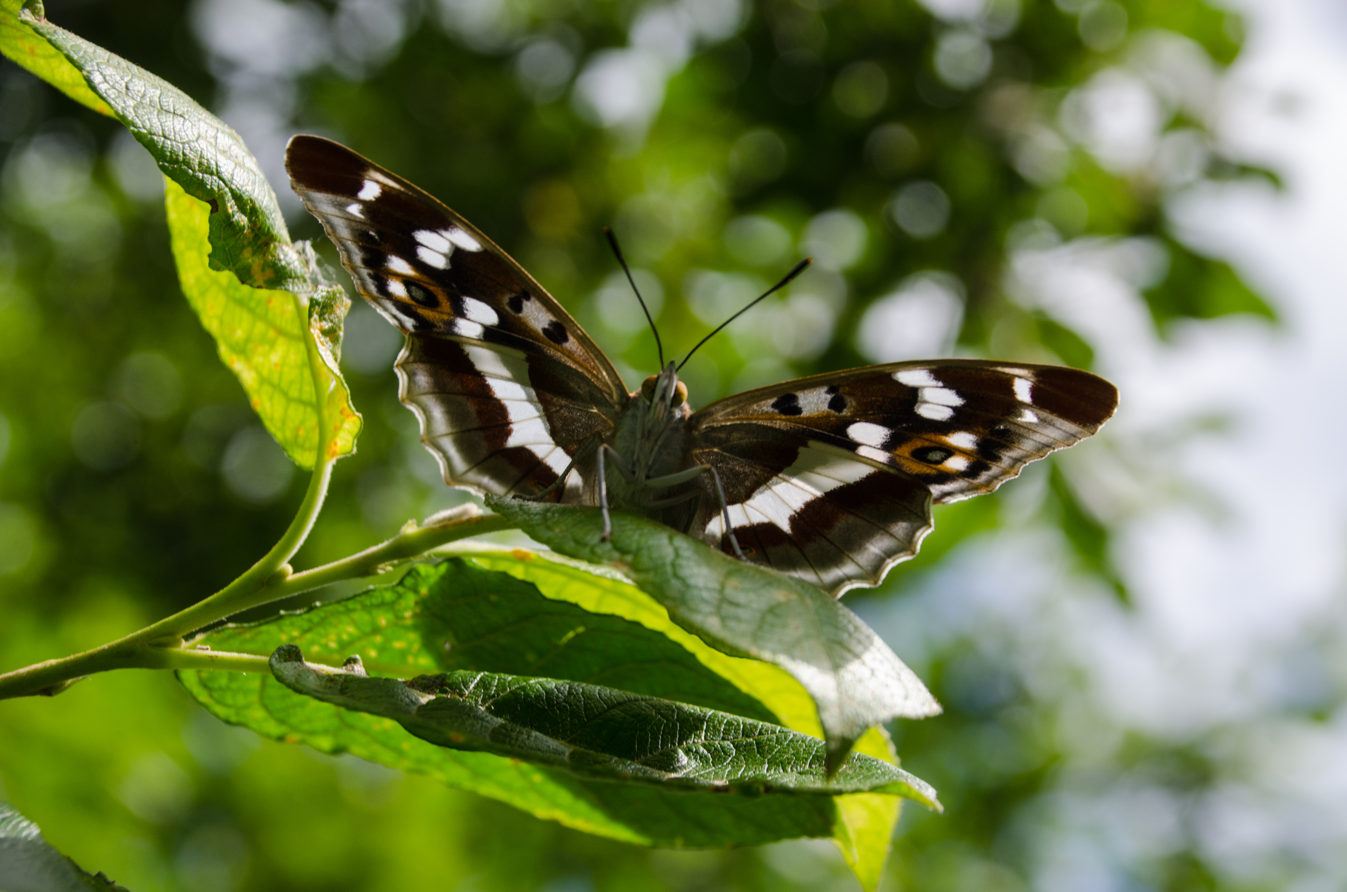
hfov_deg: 17.5
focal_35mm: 117
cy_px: 446
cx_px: 674
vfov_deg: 11.7
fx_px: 4369
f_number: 8
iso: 160
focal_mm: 78
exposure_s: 1/250
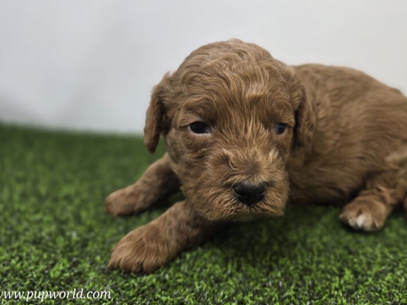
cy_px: 108
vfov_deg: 42.5
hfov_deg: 54.7
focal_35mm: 33
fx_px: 388
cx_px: 257
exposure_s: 1/70
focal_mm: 6.3
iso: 25
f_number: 1.7
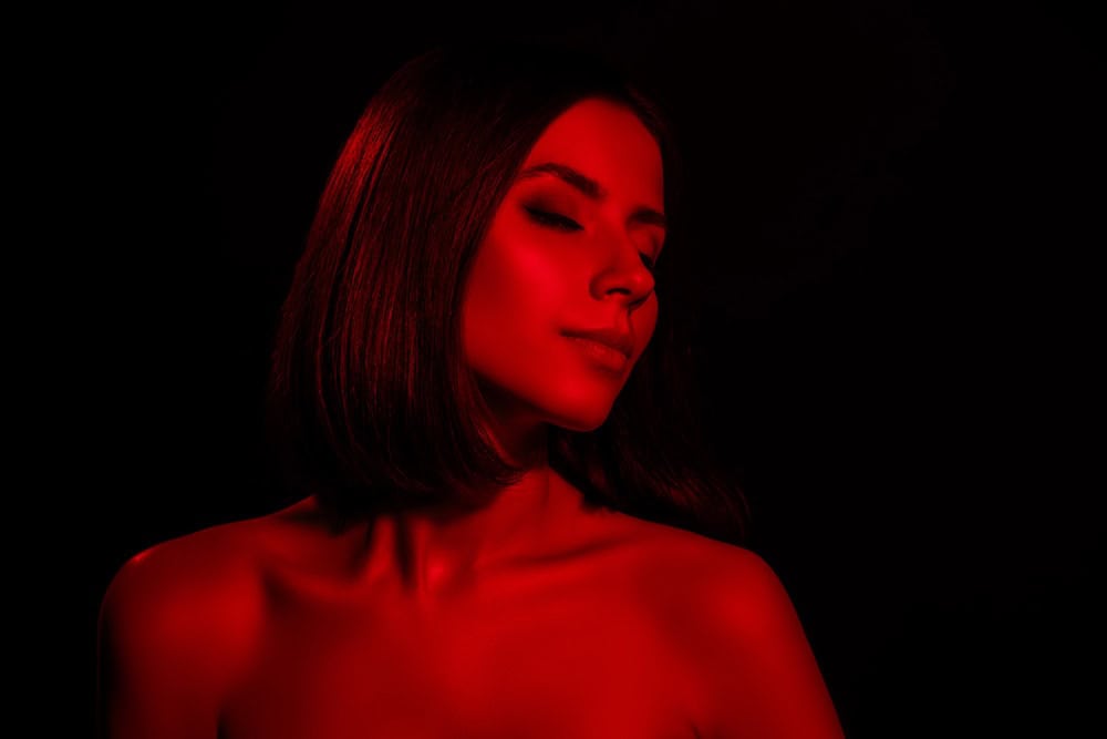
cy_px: 370
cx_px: 554
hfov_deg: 28.8
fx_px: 2153
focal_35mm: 70
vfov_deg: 19.5
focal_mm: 70
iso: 100
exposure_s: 1/160
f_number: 7.1
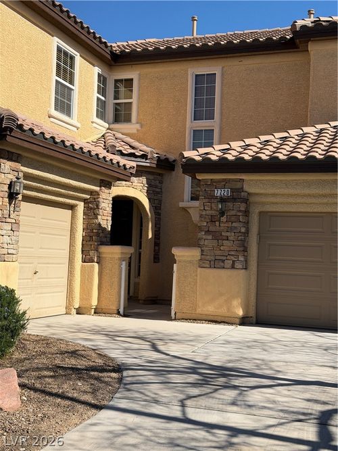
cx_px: 169
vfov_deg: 39.7
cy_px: 226
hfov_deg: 30.3
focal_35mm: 48
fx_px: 625
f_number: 1.78
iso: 64
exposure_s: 1/5208
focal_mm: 6.76
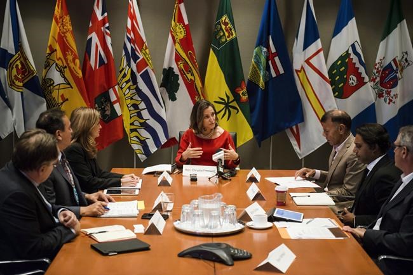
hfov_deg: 28.8
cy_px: 138
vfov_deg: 19.5
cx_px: 206
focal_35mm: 70
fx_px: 803
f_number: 2.8
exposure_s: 1/250
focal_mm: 70
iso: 2000
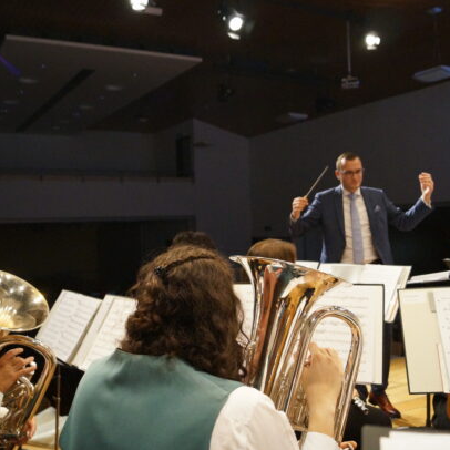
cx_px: 198
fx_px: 780
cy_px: 222
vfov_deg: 32.2
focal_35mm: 53
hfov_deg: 32.2
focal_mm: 26
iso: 3200
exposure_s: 1/125
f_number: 4.5
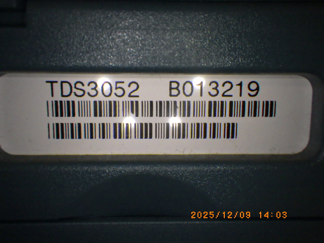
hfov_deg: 54.0
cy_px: 122
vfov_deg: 41.8
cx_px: 162
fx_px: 318
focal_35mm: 34
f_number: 3.8
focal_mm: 6.1
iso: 1600
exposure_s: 1/50
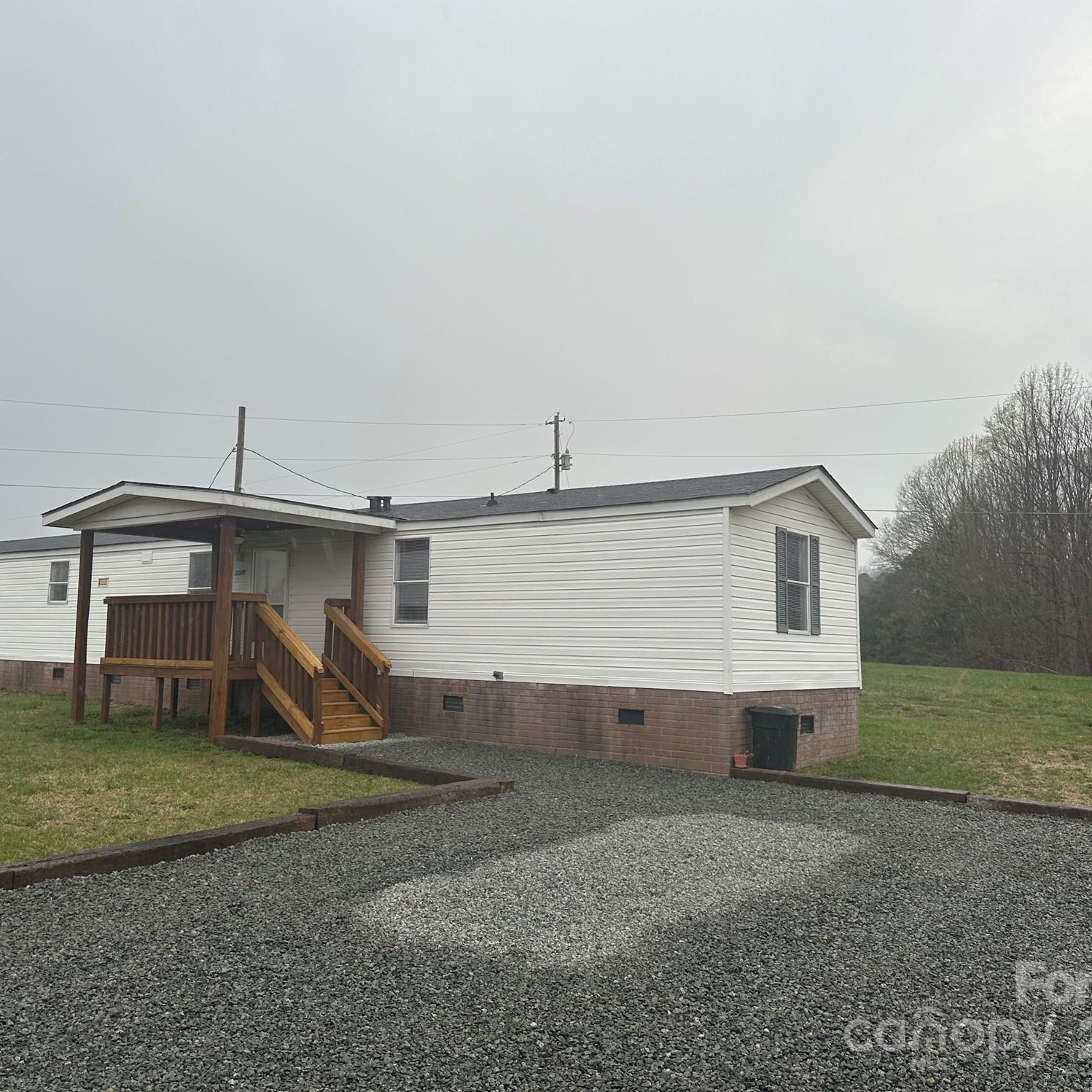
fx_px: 1035
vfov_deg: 55.6
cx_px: 510
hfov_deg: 55.6
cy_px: 539
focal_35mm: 29
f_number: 1.78
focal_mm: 6.86
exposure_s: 1/667
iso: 80
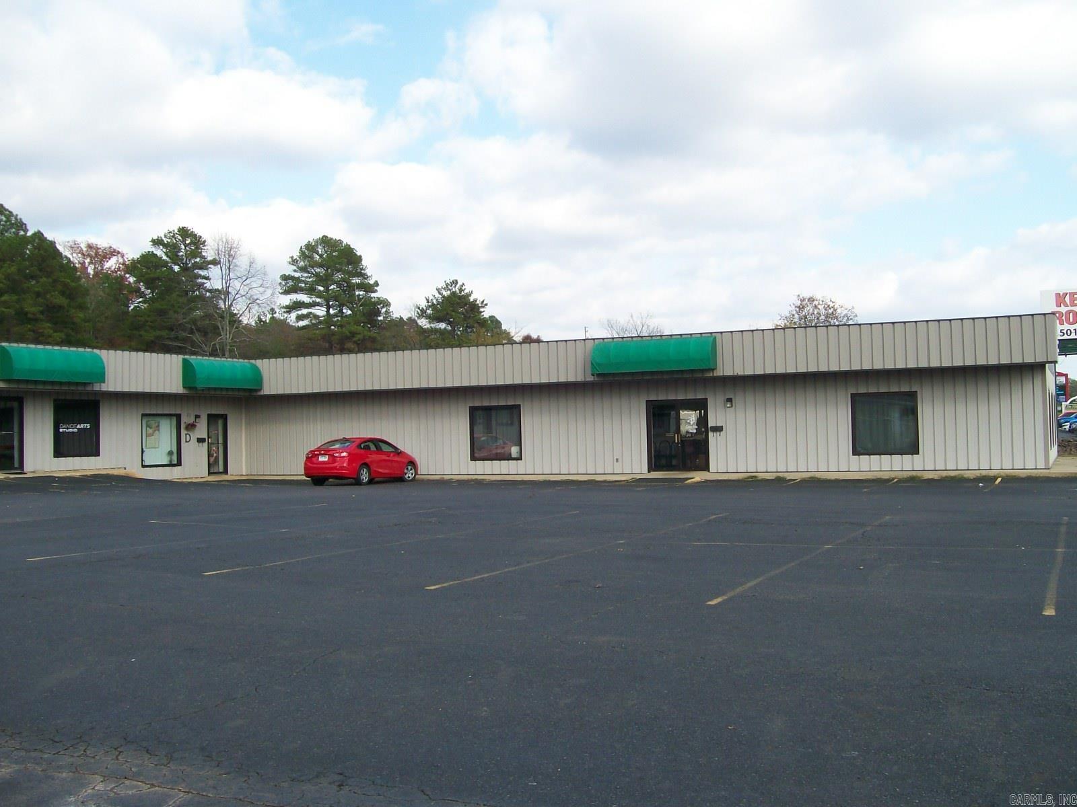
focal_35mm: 36
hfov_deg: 51.4
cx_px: 538
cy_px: 404
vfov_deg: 39.7
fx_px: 1120
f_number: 2.7
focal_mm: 6
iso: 80
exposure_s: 1/776
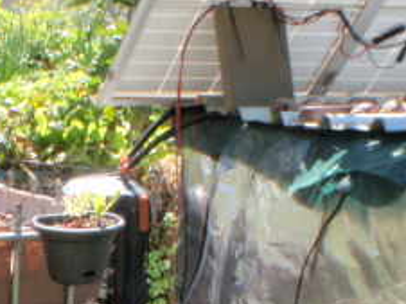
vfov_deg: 13.8
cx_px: -110
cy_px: 428
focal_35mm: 102
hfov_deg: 18.1
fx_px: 1195
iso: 64
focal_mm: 6.53
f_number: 5
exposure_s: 1/80
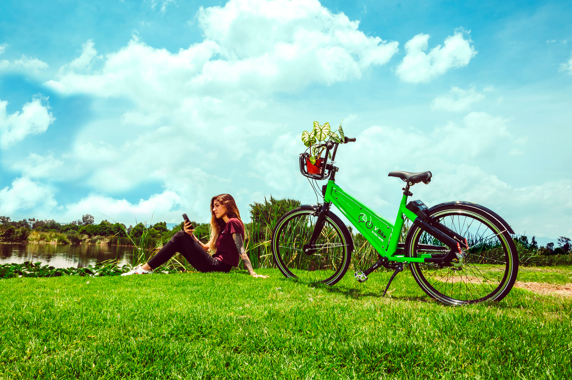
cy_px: 190
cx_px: 286
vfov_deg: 47.8
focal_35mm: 27
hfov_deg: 67.4
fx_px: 428
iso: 200
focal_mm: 18
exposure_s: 1/100
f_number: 16
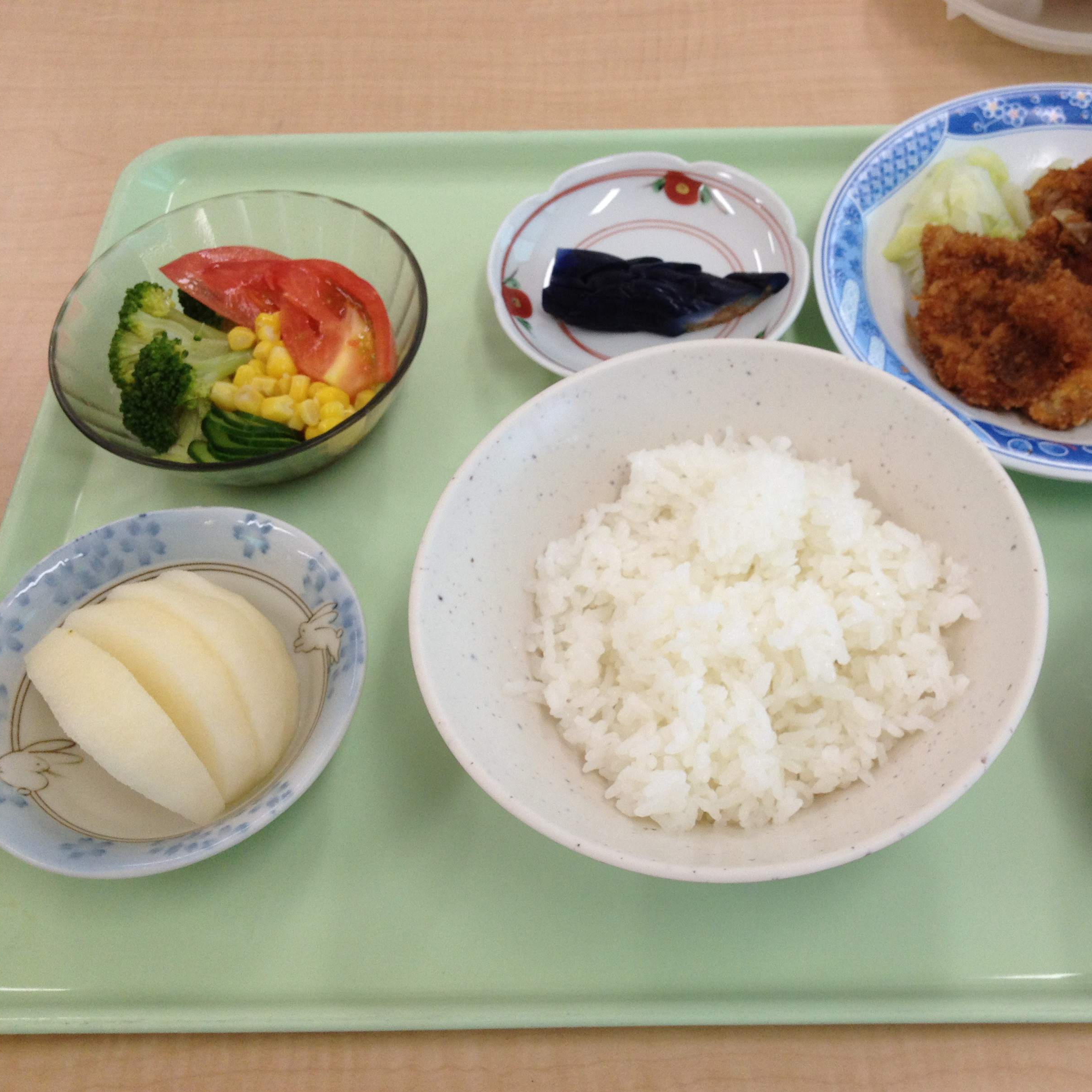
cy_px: 556
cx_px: 737
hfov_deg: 39.5
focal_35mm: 42
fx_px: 1499
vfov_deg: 40.0
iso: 100
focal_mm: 4.28
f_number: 2.4
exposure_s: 1/120
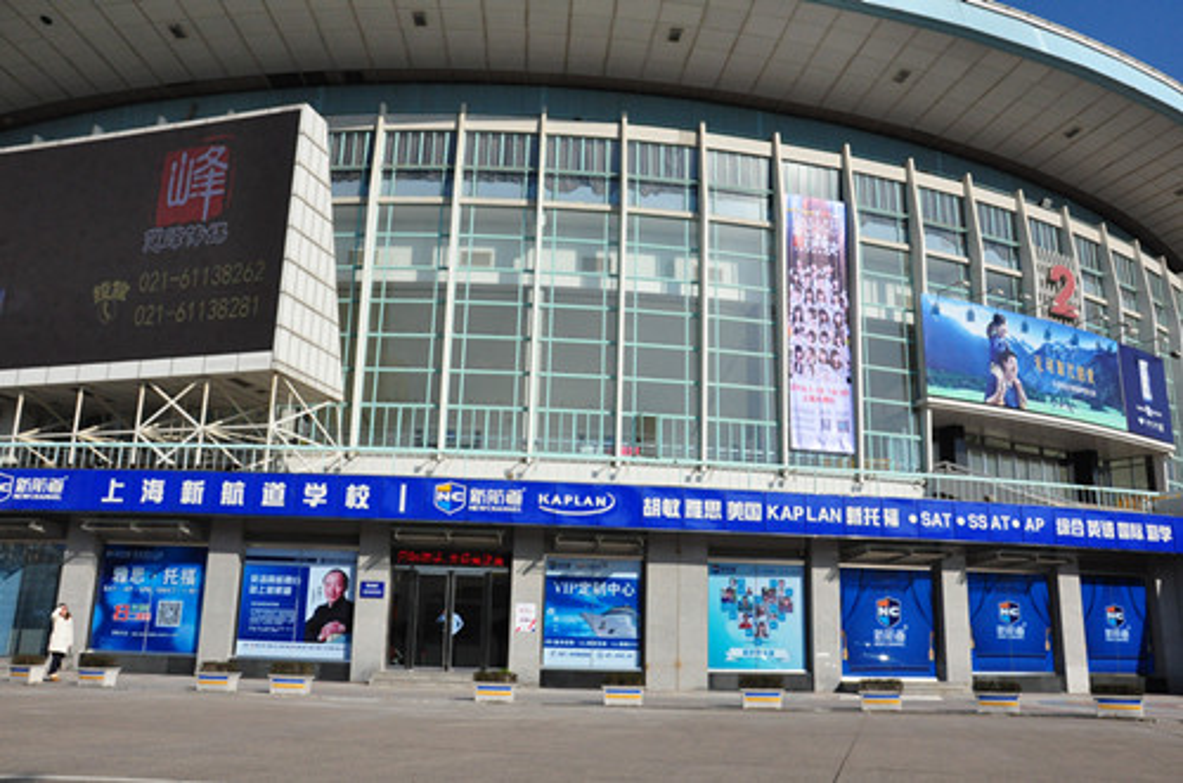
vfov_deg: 41.5
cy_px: 392
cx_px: 592
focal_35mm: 32
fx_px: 1033
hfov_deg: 59.6
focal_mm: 21
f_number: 13
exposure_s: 1/1250
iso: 1000
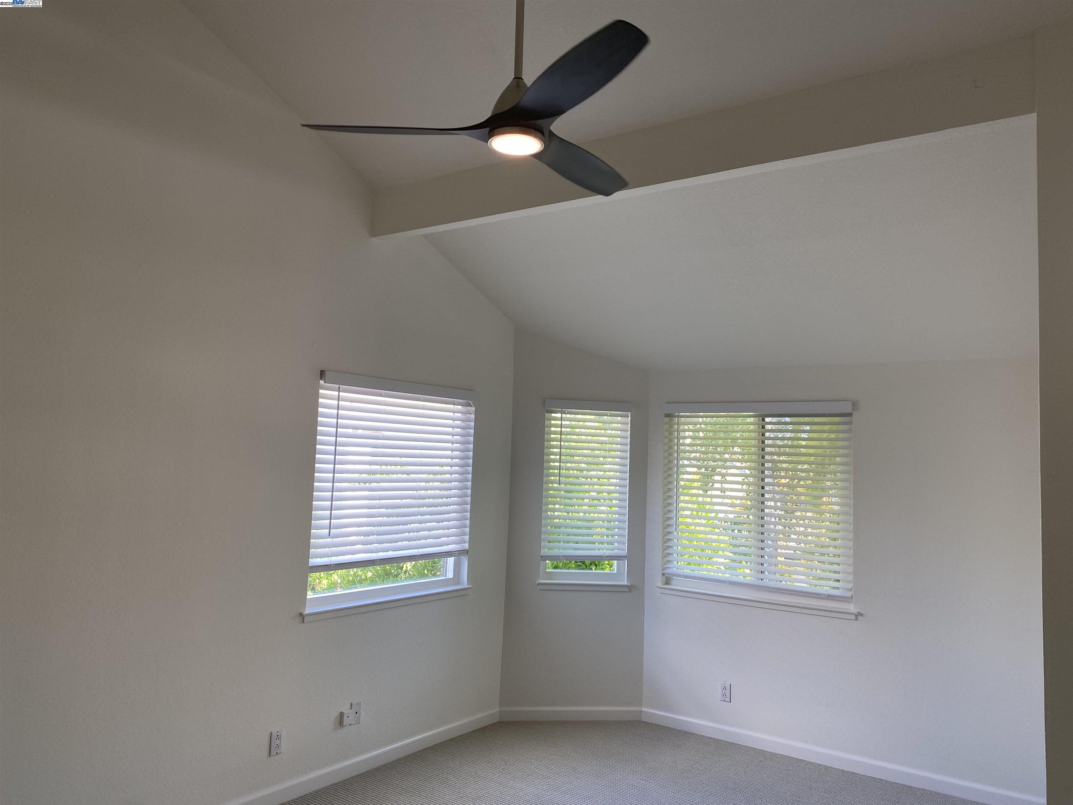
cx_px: 536
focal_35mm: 26
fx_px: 806
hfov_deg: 67.3
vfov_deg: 53.1
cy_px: 402
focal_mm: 4.25
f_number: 1.8
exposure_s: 1/120
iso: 80
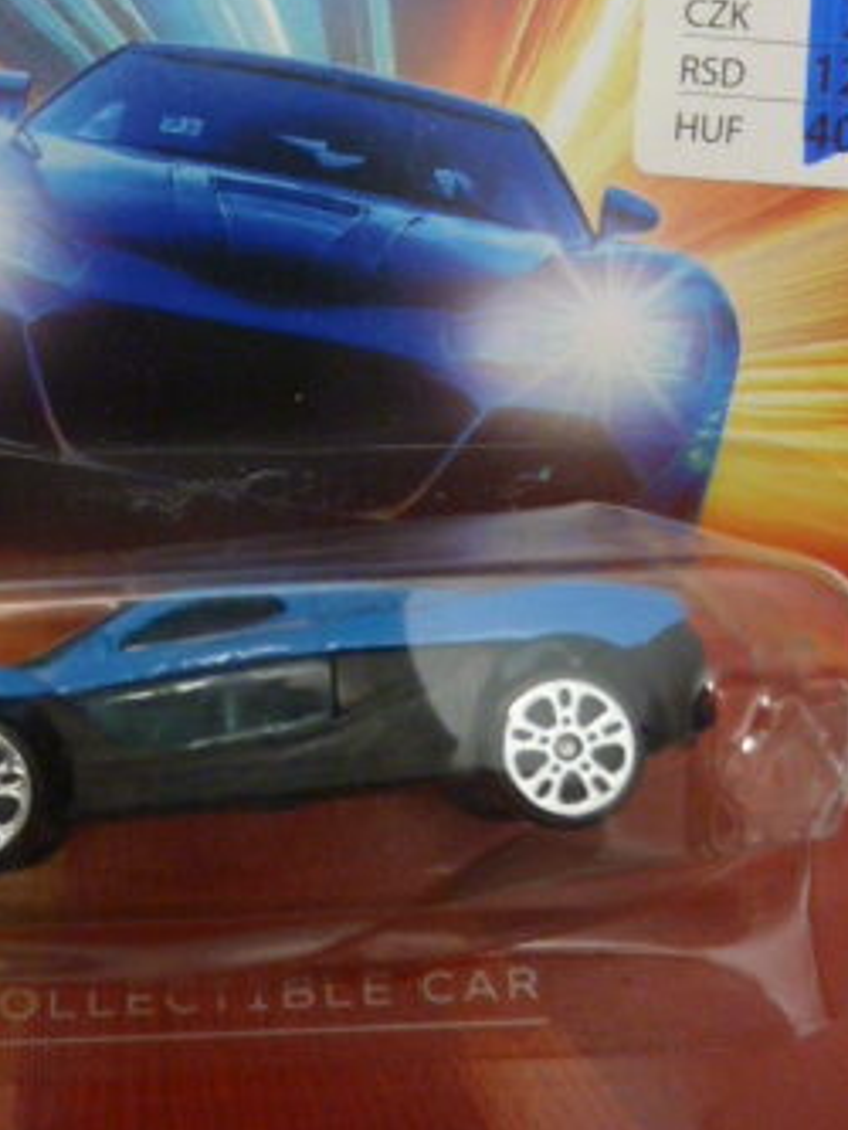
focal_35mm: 48
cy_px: 462
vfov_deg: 39.5
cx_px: 268
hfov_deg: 30.0
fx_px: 1567
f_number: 3.3
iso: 400
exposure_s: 1/25
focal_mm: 4.1
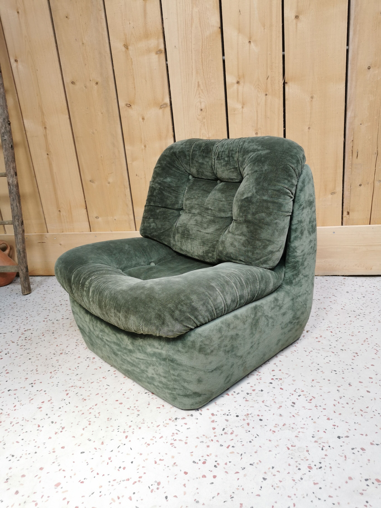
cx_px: 190
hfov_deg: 51.4
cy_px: 254
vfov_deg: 65.3
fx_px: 396
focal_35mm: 27
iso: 50
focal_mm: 5.58
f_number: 1.8
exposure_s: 1/100
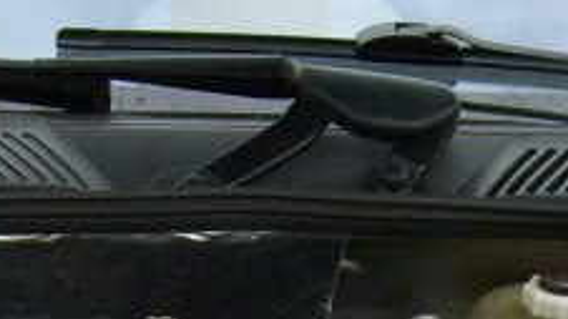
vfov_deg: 6.8
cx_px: 251
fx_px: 2605
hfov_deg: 12.4
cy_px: 641
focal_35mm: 173
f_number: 2.8
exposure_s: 1/250
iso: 80
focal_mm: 5.8
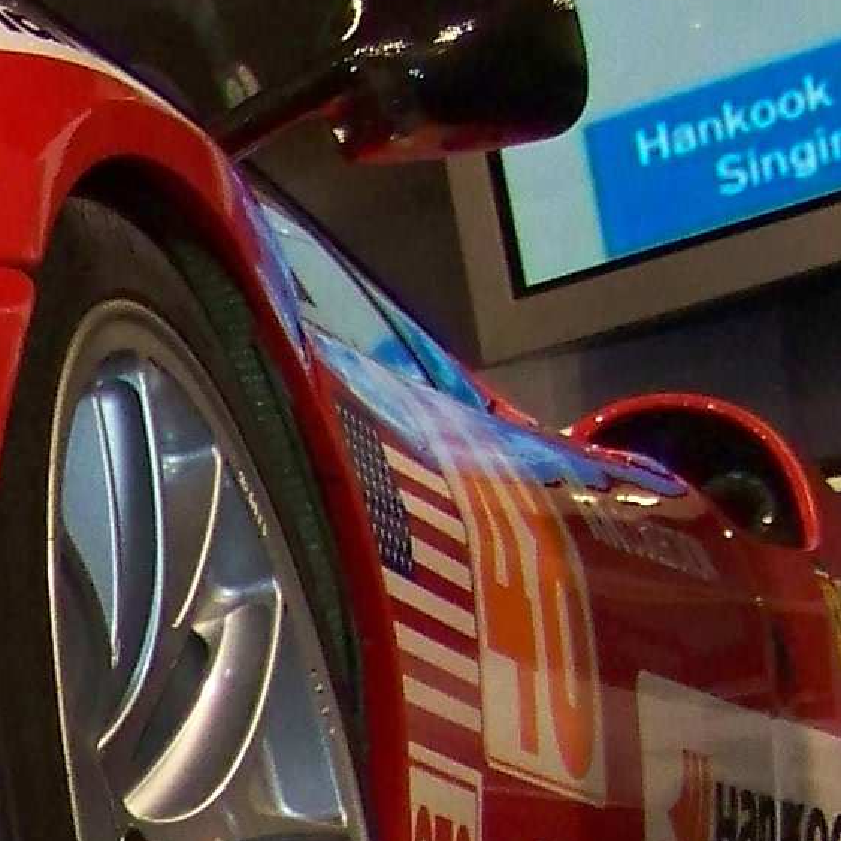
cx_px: -1032
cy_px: 1338
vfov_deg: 7.7
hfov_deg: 7.5
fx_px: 6102
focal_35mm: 222
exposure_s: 1/50
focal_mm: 7.6
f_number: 2.8
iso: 200
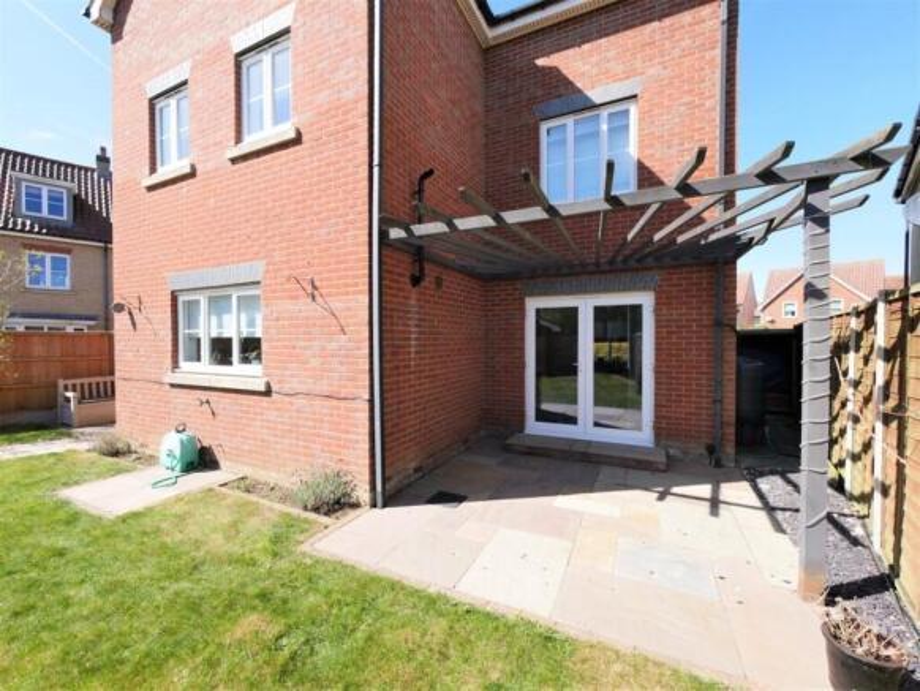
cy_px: 346
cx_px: 460
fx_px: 372
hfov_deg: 102.0
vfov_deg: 85.7
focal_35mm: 14
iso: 200
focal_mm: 7
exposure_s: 1/320
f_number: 6.3
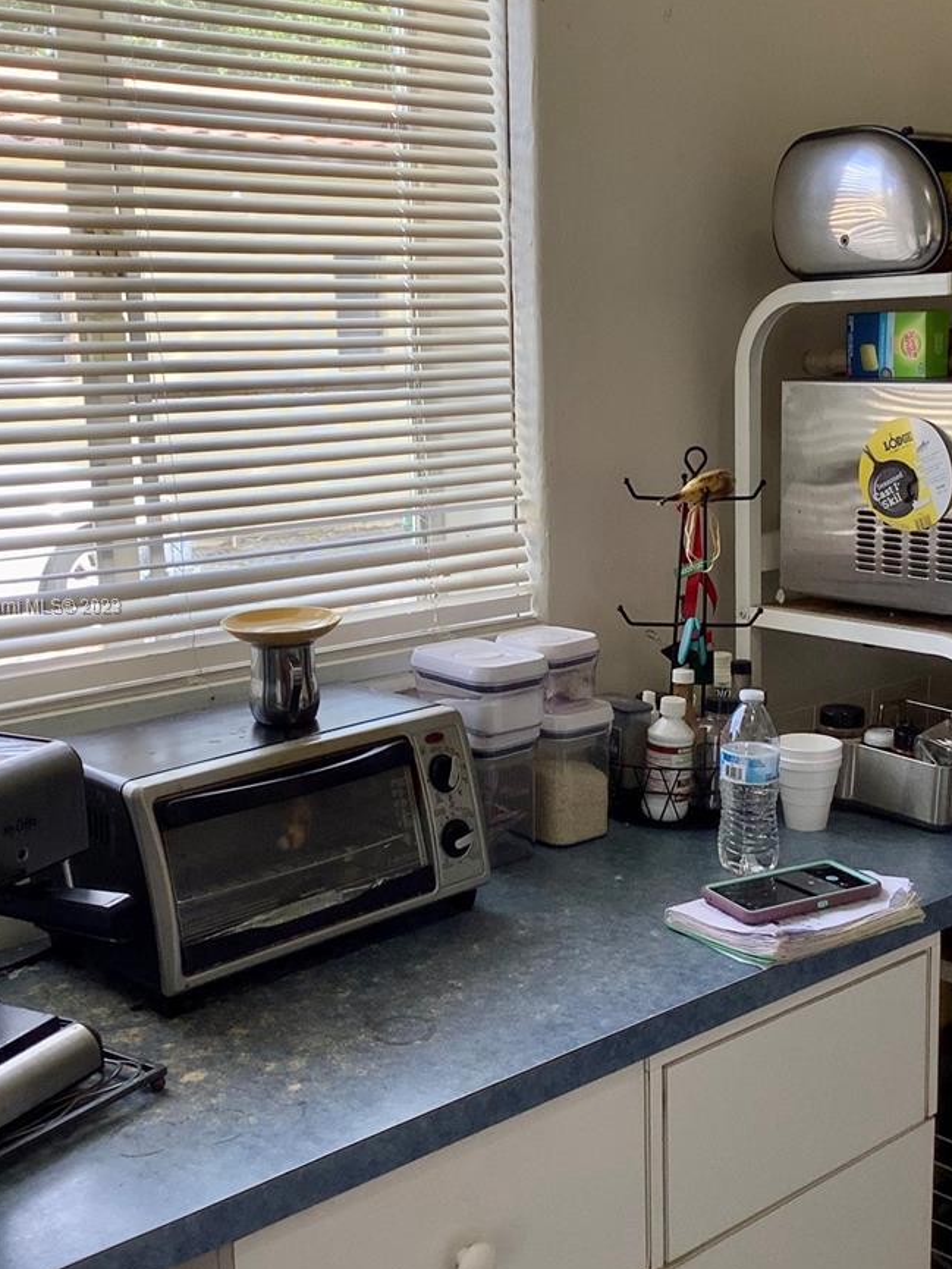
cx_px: 512
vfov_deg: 43.8
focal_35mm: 43
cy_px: 607
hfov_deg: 33.6
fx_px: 1576
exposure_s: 1/120
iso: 64
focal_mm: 3.3
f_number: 2.4
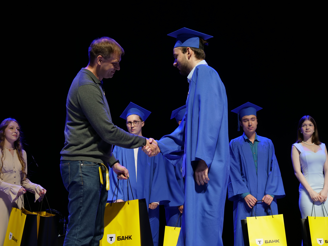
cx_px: 164
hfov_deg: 27.8
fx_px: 663
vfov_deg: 21.0
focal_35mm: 70
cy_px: 123
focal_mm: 35
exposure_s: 1/125
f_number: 2.8
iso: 200
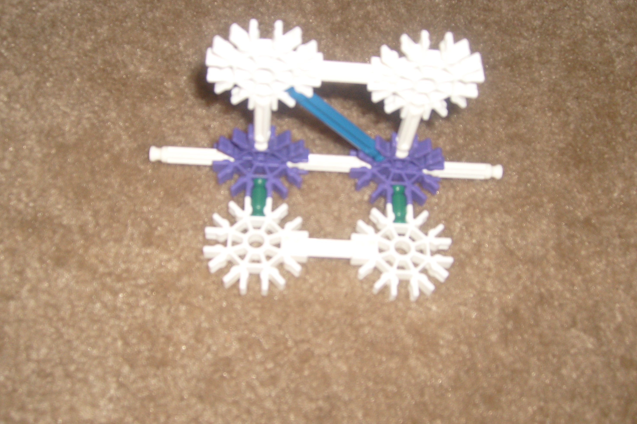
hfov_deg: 50.7
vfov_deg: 35.1
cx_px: 311
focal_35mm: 38
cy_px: 205
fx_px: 672
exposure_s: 1/45
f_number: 2.8
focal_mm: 5.8
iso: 100
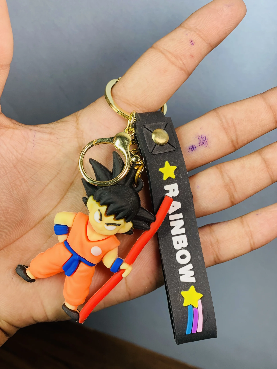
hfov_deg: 28.0
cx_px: 138
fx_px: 555
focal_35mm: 52
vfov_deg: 36.8
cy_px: 184
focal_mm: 6
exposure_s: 1/298
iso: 20
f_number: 2
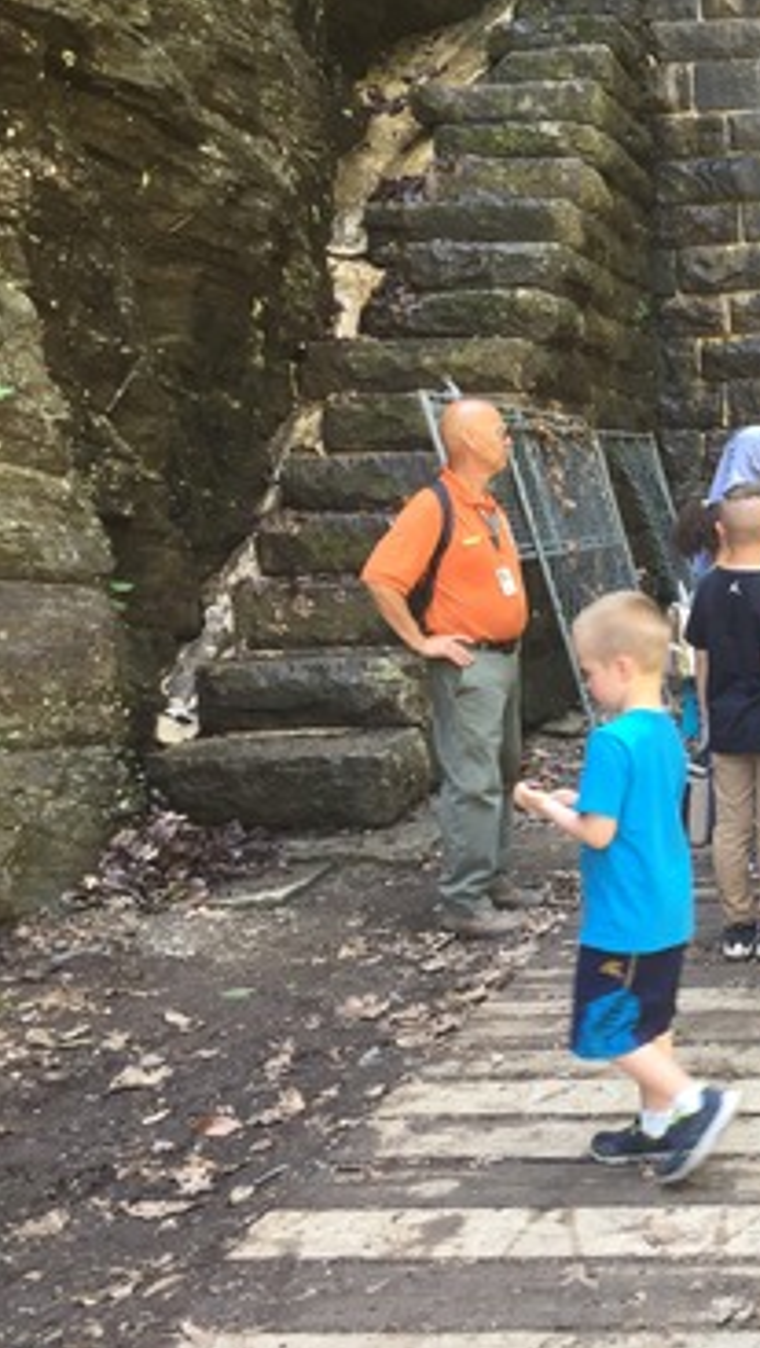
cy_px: 678
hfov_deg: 25.0
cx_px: 911
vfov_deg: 47.3
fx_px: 1537
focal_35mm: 43
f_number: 2.2
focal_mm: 4.15
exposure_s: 1/60
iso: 40
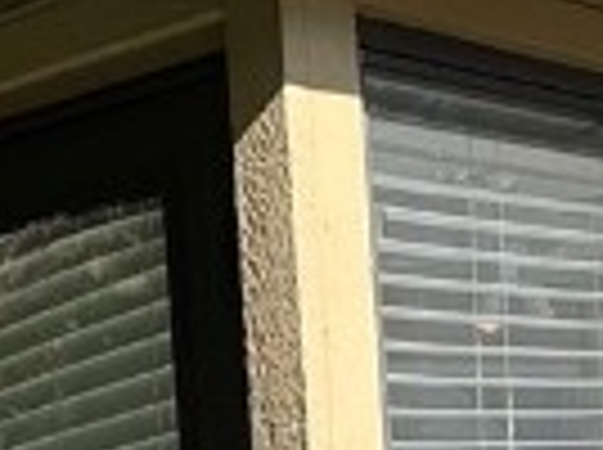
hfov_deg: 18.4
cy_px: 536
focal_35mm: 107
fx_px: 1861
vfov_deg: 13.4
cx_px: 207
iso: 50
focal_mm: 2.22
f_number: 2.2
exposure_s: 1/932
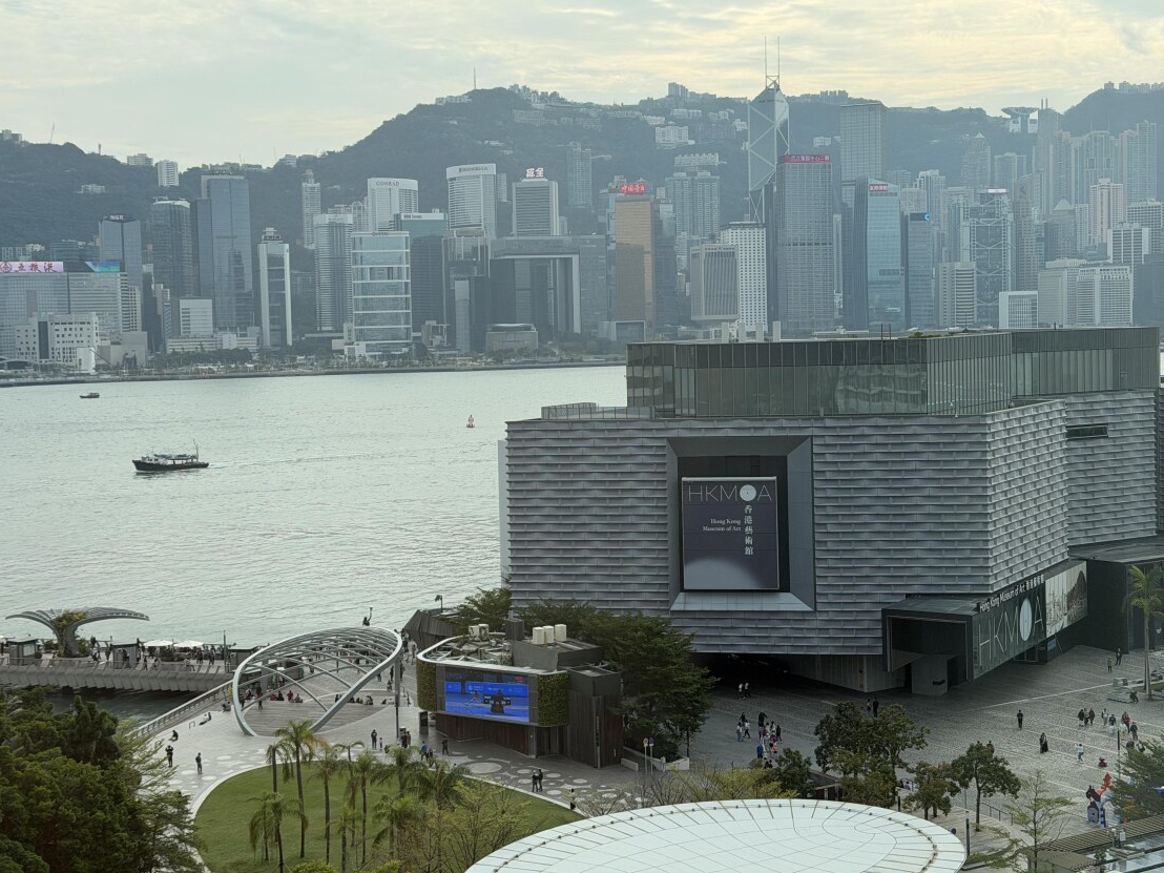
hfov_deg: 36.8
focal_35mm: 52
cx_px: 565
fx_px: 1749
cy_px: 401
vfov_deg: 28.0
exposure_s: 1/3226
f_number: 1.78
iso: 64
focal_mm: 6.76
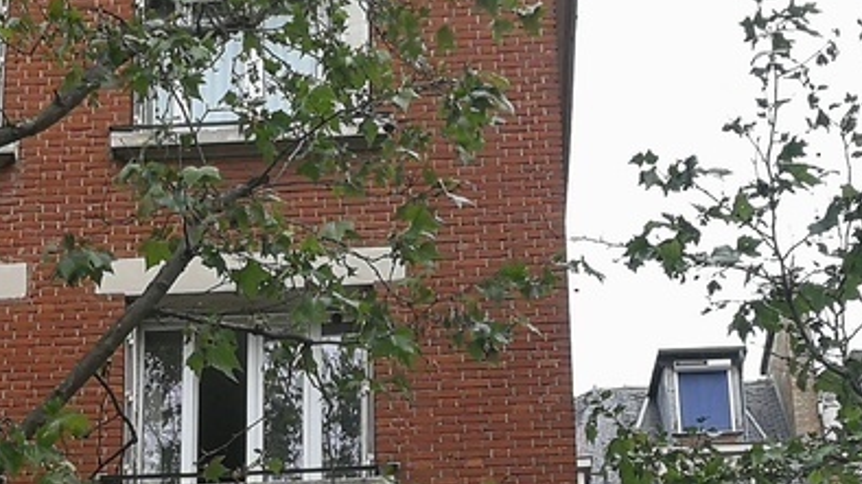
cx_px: 173
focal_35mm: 102
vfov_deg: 11.5
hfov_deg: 20.7
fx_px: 2330
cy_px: 633
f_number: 2.2
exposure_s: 1/100
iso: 50
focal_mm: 3.95
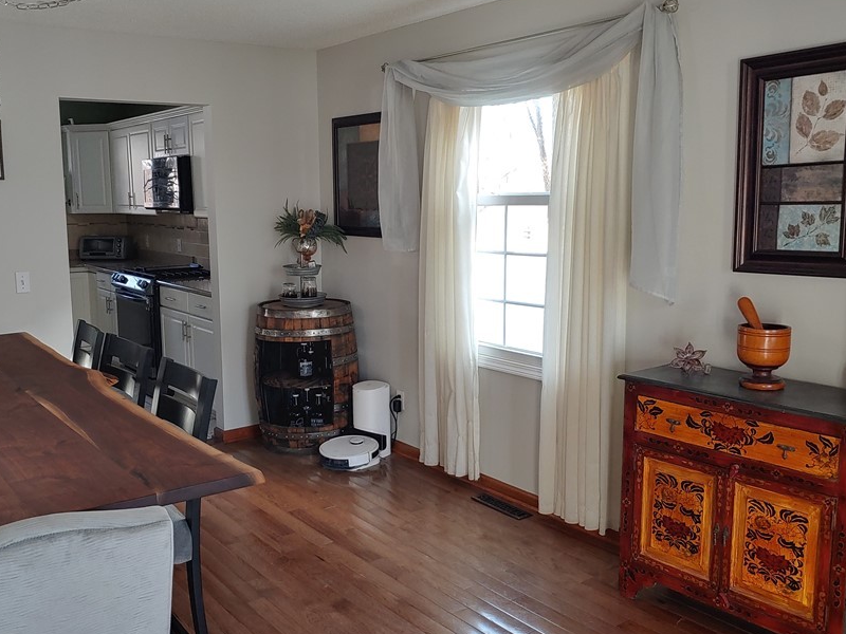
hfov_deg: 56.6
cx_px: 357
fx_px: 782
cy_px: 327
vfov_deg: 44.2
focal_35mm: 32
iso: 50
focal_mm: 4.23
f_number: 1.5
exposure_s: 1/60
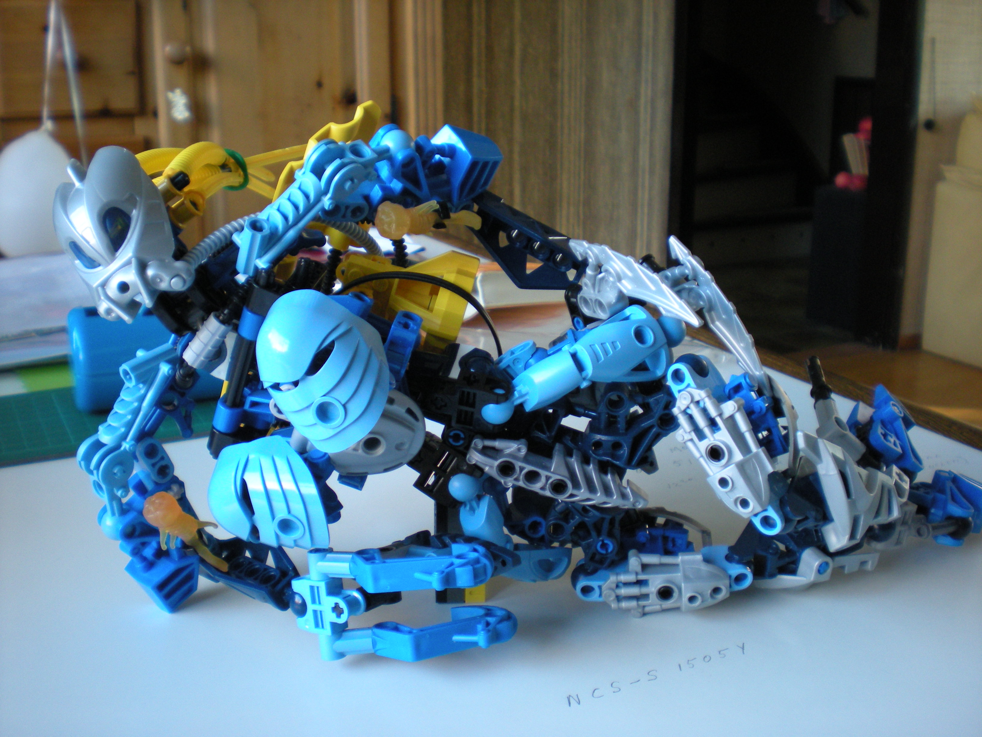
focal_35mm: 38
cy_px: 368
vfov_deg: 37.7
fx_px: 1078
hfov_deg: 49.0
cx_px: 491
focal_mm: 6.3
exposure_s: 1/33.7
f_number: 3.1
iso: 200
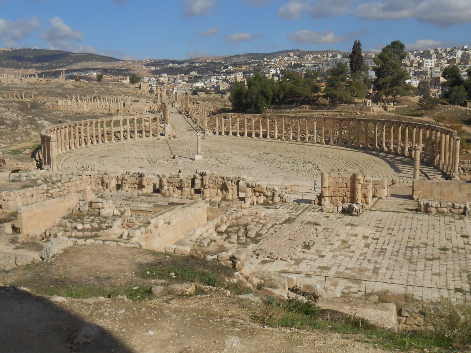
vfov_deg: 37.7
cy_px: 176
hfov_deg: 49.0
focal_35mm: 38
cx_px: 236
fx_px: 517
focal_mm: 6.8
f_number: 4.2
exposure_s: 1/1500
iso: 80
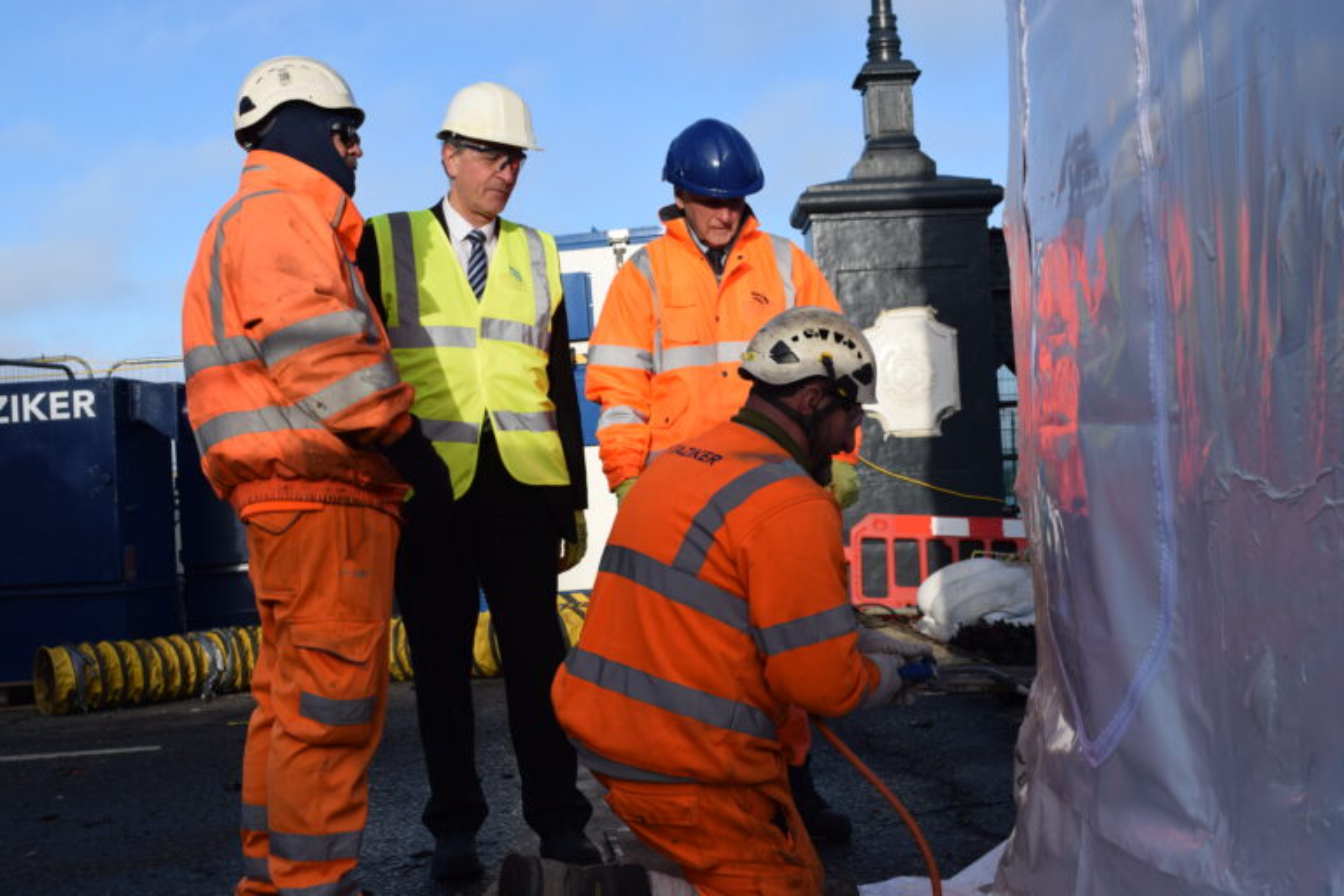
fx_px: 1680
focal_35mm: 45
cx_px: 672
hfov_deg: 43.6
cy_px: 448
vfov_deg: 29.9
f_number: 9
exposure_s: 1/320
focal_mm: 30
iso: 200
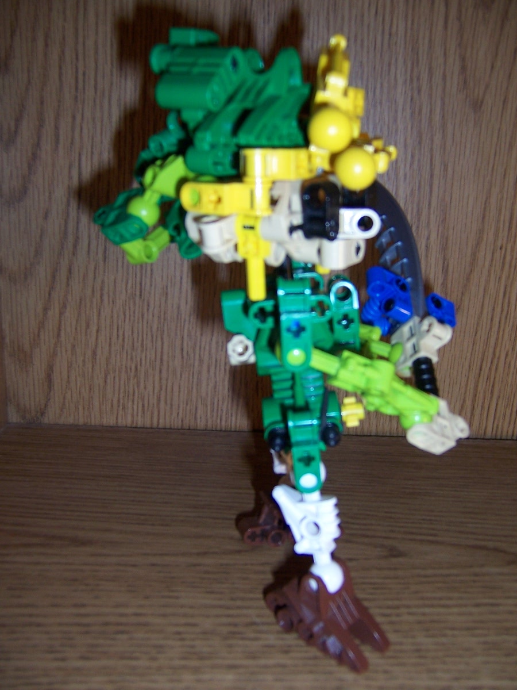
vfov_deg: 55.4
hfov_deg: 42.9
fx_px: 657
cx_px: 258
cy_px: 345
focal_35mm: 33
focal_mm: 5.5
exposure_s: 1/60
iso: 80
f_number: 2.8
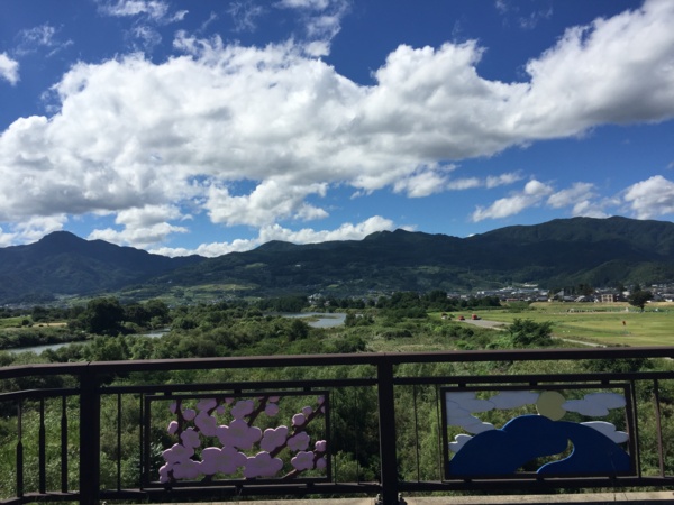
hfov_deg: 61.7
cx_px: 337
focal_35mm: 29
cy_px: 252
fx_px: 565
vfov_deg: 48.2
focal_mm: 4.15
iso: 32
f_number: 2.2
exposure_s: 1/3049
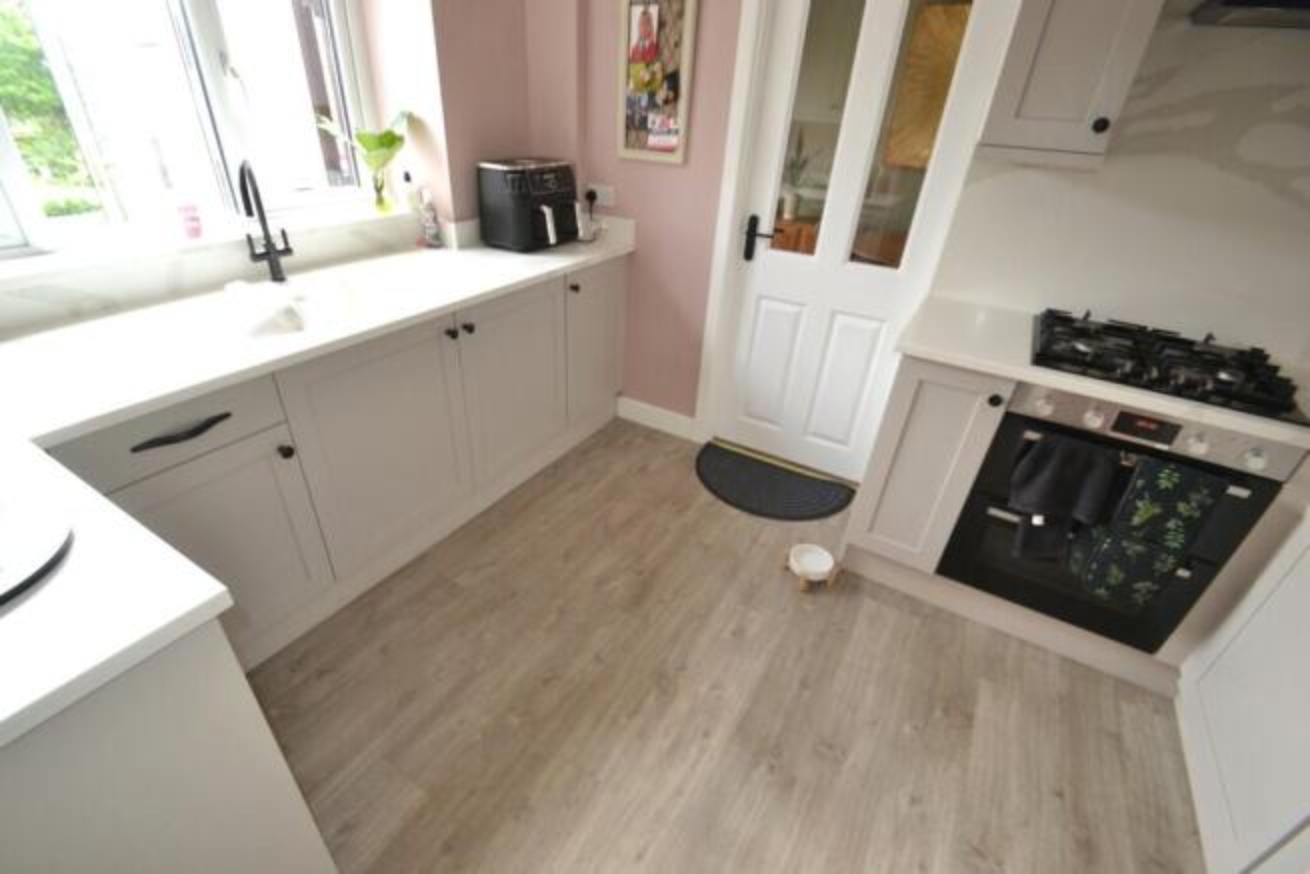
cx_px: 655
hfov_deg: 100.4
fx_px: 546
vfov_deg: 77.4
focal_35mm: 15
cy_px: 437
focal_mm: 10
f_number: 4
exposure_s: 1/80
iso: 400
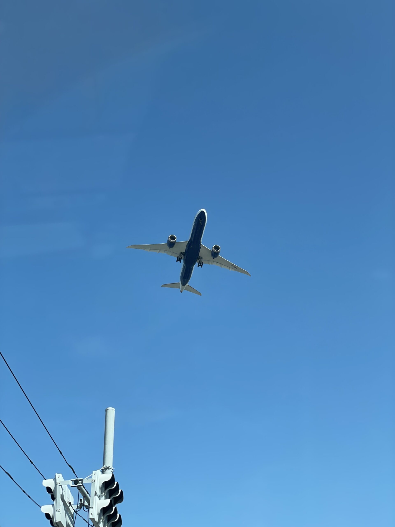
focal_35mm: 52
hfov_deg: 28.0
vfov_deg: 36.8
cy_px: 264
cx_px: 198
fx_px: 791
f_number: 2
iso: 25
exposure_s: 1/1199
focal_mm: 6
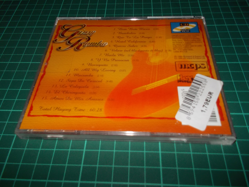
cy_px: 94
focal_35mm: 29
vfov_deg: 48.2
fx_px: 209
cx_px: 124
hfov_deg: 61.7
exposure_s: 1/30
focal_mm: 4.1
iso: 200
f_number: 3.3
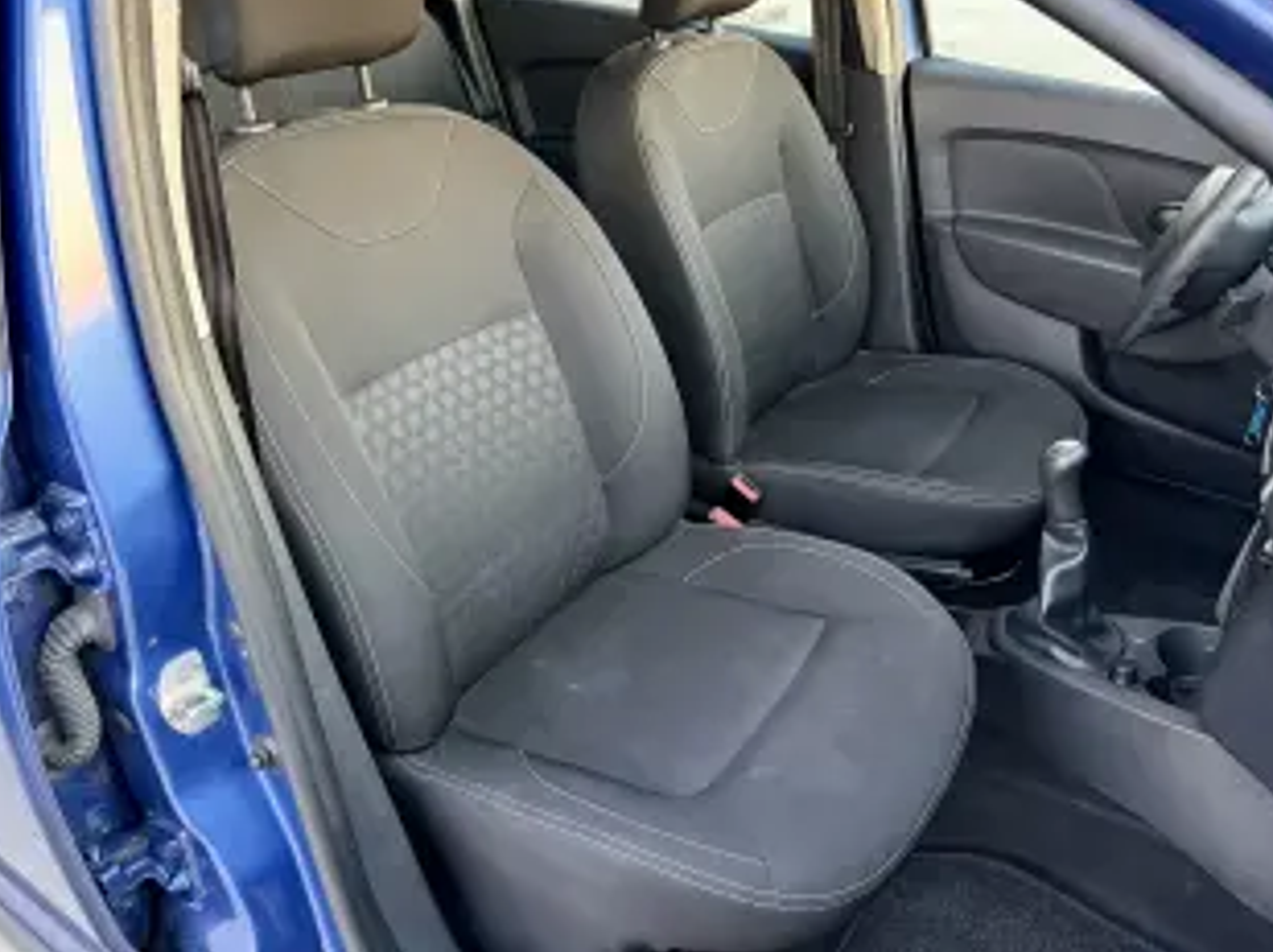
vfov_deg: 49.5
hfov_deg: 63.5
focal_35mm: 28
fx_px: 1028
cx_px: 659
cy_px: 400
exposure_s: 1/41
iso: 800
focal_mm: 6.76
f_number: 1.78
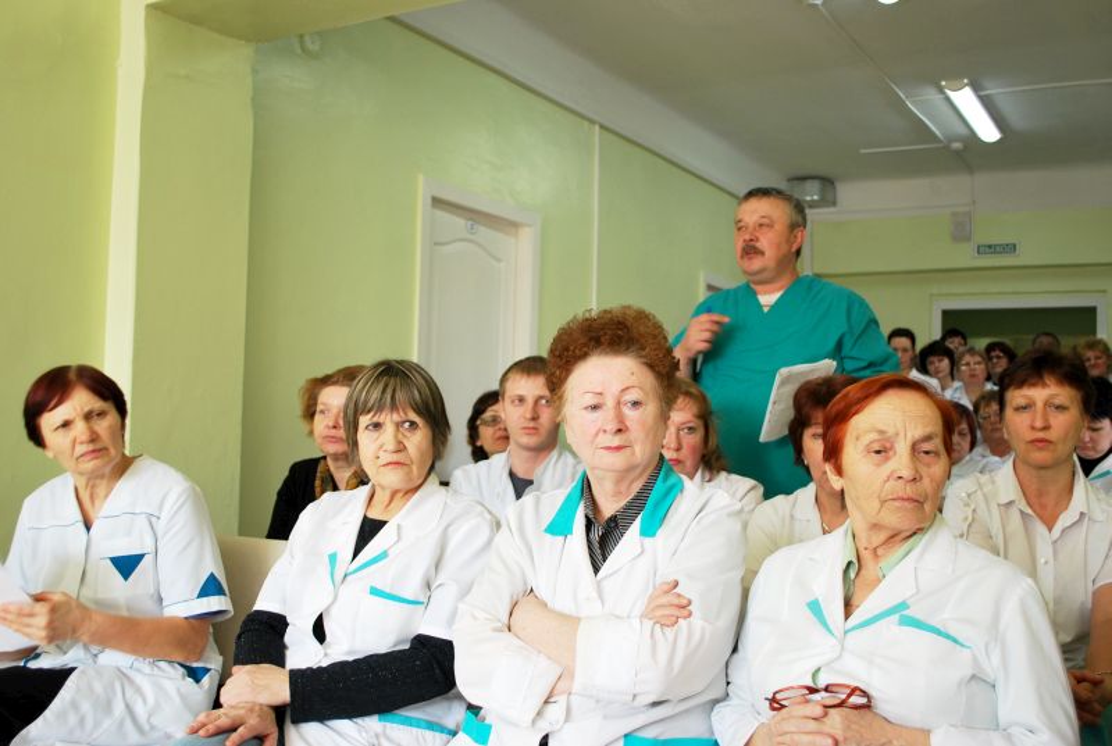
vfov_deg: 37.0
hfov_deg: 53.0
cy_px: 373
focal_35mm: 36
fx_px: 1114
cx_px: 556
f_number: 4.2
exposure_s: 1/40
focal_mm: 24
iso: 200
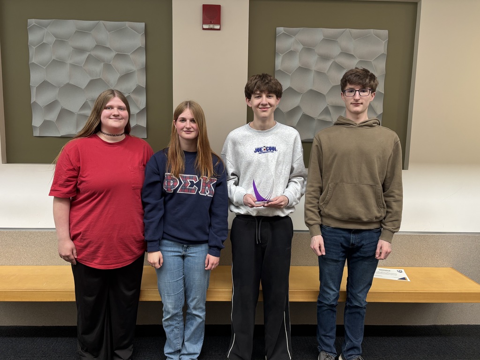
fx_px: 361
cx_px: 240
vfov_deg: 53.1
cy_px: 180
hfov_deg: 67.3
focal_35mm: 26
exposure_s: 1/60
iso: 100
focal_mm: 5.96
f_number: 1.6
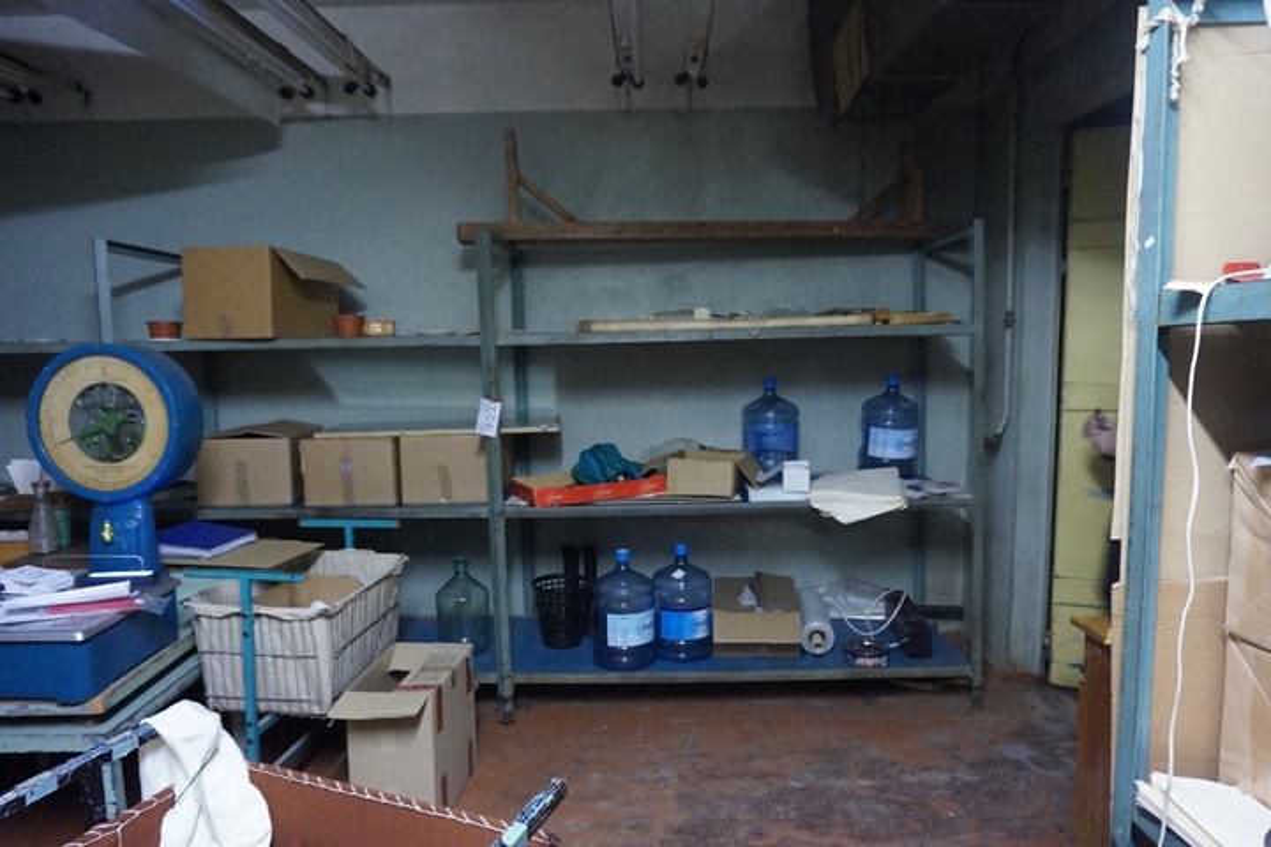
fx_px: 847
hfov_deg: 73.7
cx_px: 636
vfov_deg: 53.1
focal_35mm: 24
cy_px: 424
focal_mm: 16
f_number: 3.5
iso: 3200
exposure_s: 1/20
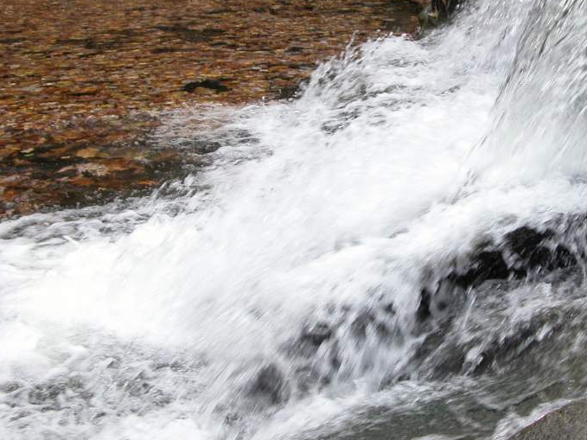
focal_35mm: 66
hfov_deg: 29.4
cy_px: 198
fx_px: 1119
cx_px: 338
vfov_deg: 22.2
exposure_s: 1/103
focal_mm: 8.9
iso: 100
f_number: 2.8
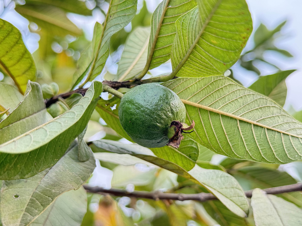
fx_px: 419
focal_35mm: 48
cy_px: 113
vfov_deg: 30.3
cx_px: 151
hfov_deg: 39.7
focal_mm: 6.76
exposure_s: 1/174
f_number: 1.78
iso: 100
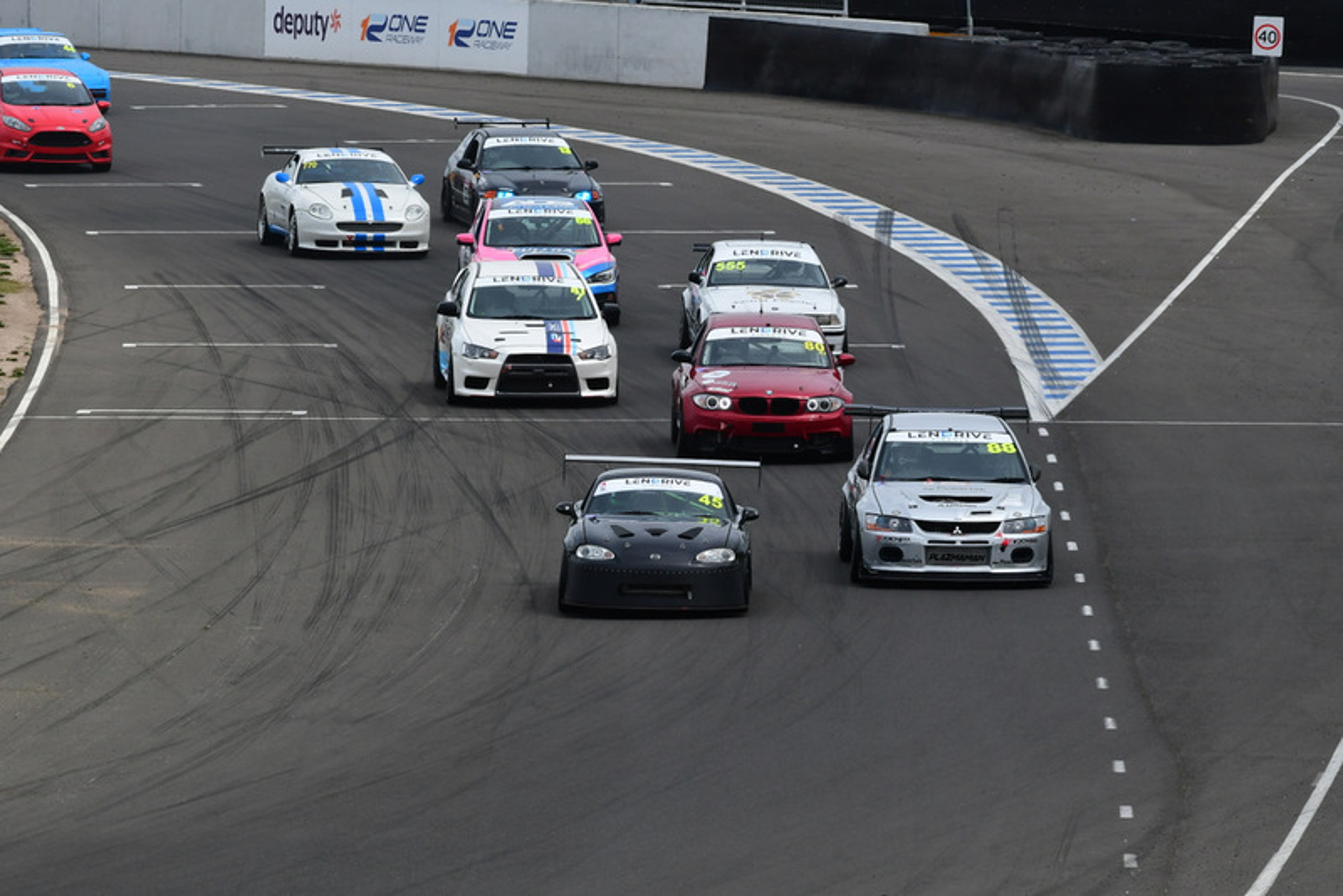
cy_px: 448
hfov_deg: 5.3
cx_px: 672
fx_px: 14554
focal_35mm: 390
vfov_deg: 3.5
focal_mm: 260
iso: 400
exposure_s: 1/640
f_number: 11
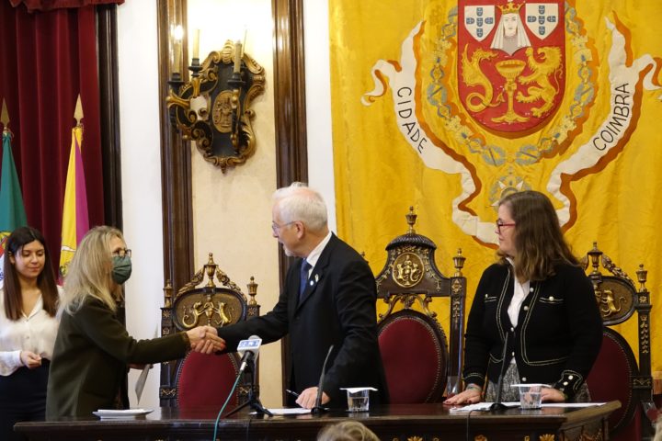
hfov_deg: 15.6
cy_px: 220
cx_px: 331
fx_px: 2409
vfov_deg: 10.5
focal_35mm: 131
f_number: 4
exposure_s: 1/100
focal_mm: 47.94
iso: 1600
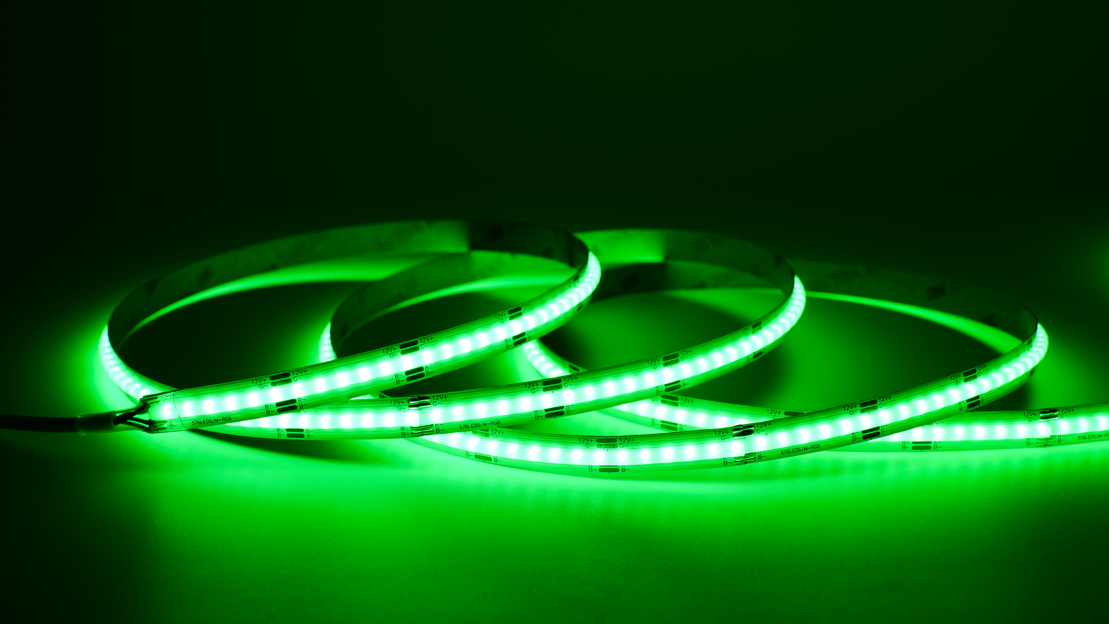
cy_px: 312
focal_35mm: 59
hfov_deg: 35.4
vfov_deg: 20.4
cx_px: 552
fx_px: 1735
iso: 50
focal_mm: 56
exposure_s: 1/125
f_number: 10
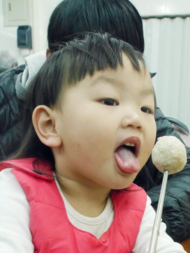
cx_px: 125
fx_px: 388
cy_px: 222
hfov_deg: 27.4
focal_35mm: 53
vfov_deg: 34.4
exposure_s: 1/60
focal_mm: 12
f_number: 6
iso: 1600
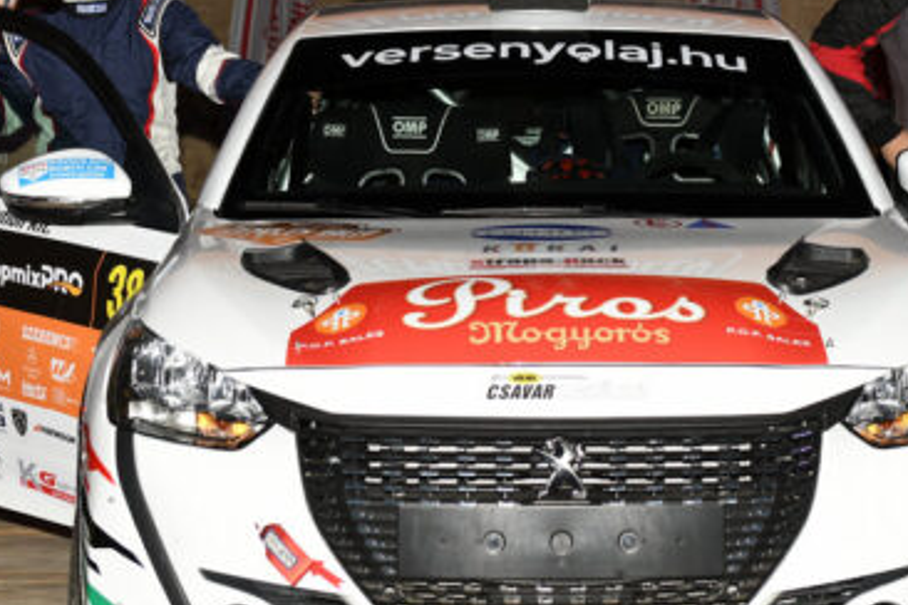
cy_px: 214
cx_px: 557
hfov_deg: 24.7
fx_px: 2068
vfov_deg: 16.6
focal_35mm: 82
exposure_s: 1/250
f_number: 5
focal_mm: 45
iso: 500
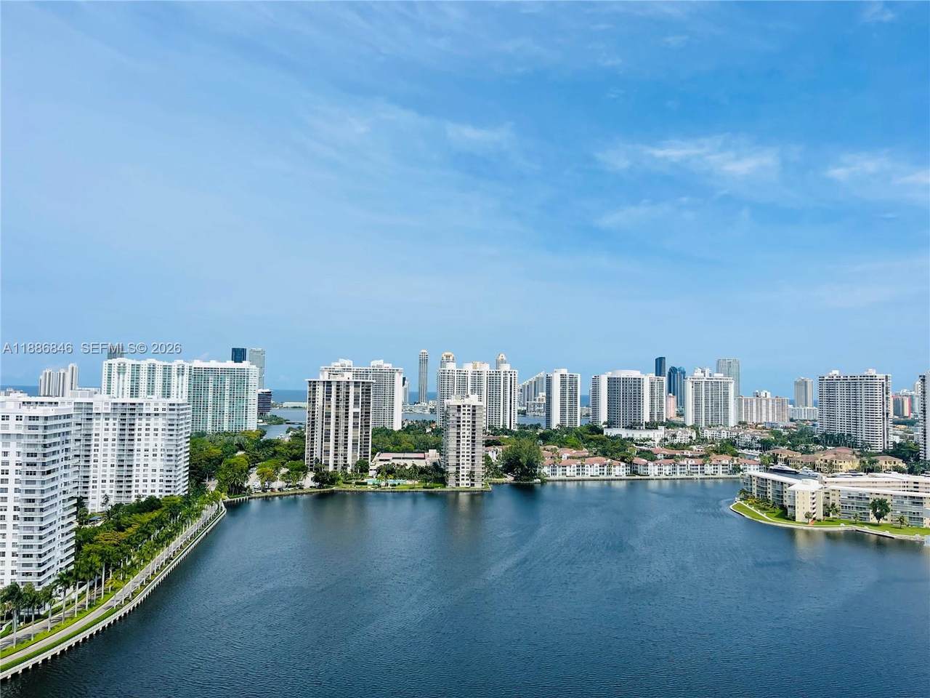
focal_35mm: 26
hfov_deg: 67.3
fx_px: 699
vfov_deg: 53.1
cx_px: 465
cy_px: 349
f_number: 1.6
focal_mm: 5.1
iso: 32
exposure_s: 1/5917
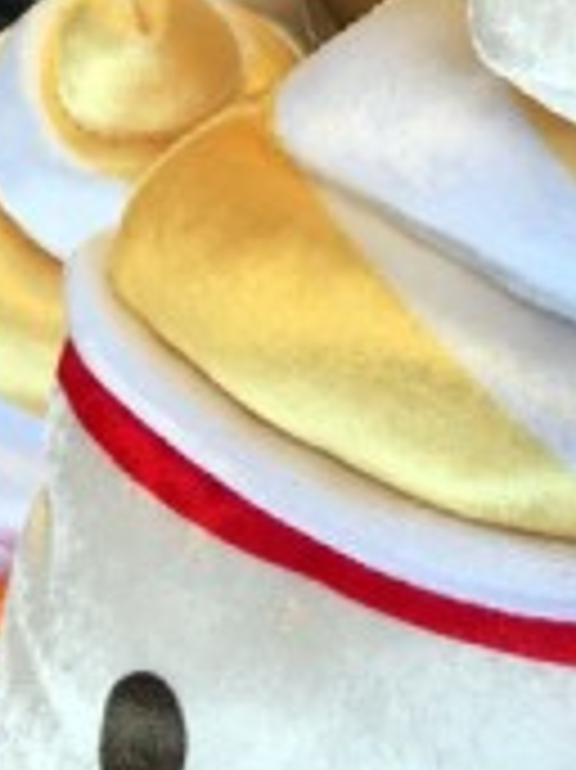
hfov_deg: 13.6
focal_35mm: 102
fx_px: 2266
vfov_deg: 18.6
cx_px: 873
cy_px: -68
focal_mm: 4.15
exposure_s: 1/60
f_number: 2.2
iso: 32
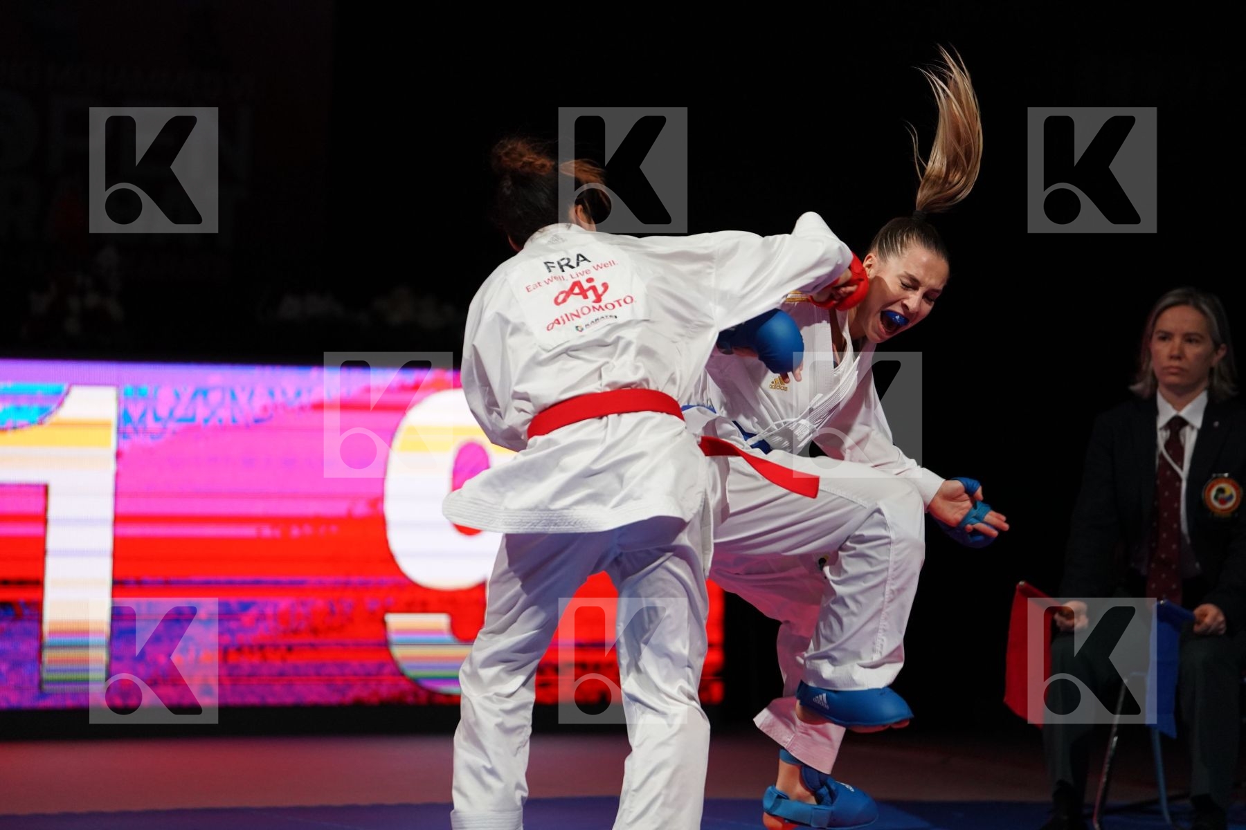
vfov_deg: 6.9
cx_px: 623
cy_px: 415
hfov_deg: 10.3
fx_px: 6922
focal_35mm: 200
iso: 2500
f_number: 2.8
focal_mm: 200
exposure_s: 1/1000
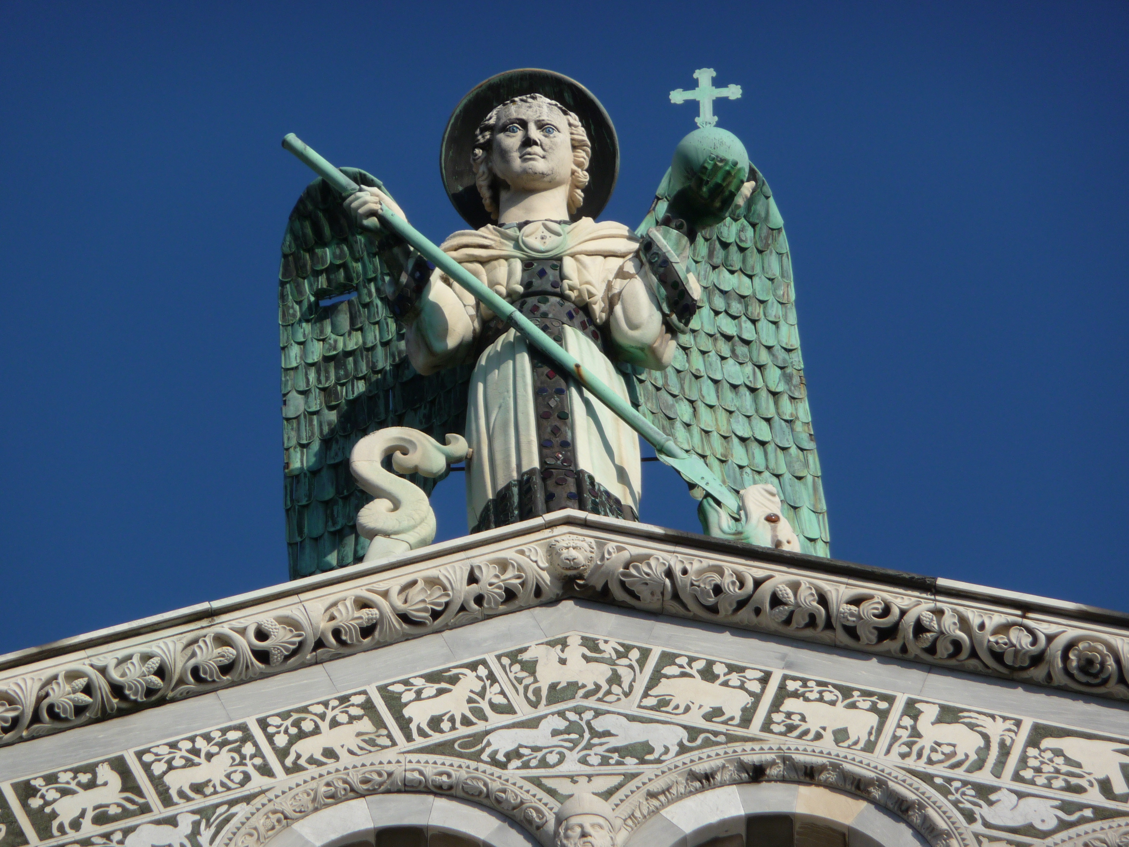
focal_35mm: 280
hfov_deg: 7.1
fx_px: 9132
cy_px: 424
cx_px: 564
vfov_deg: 5.3
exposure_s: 1/800
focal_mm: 47
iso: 100
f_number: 4.9
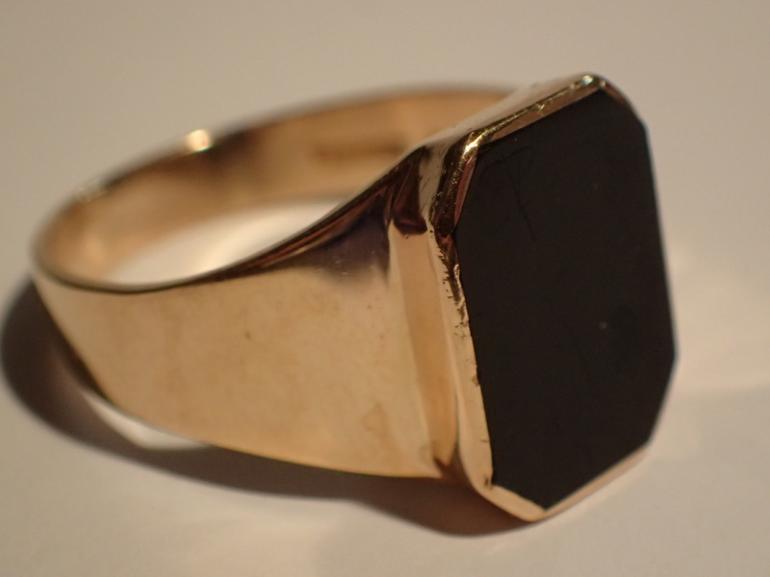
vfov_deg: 14.8
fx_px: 2224
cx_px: 385
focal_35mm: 100
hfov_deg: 19.6
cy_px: 288
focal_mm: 18
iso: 800
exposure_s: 1/100
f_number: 4.9
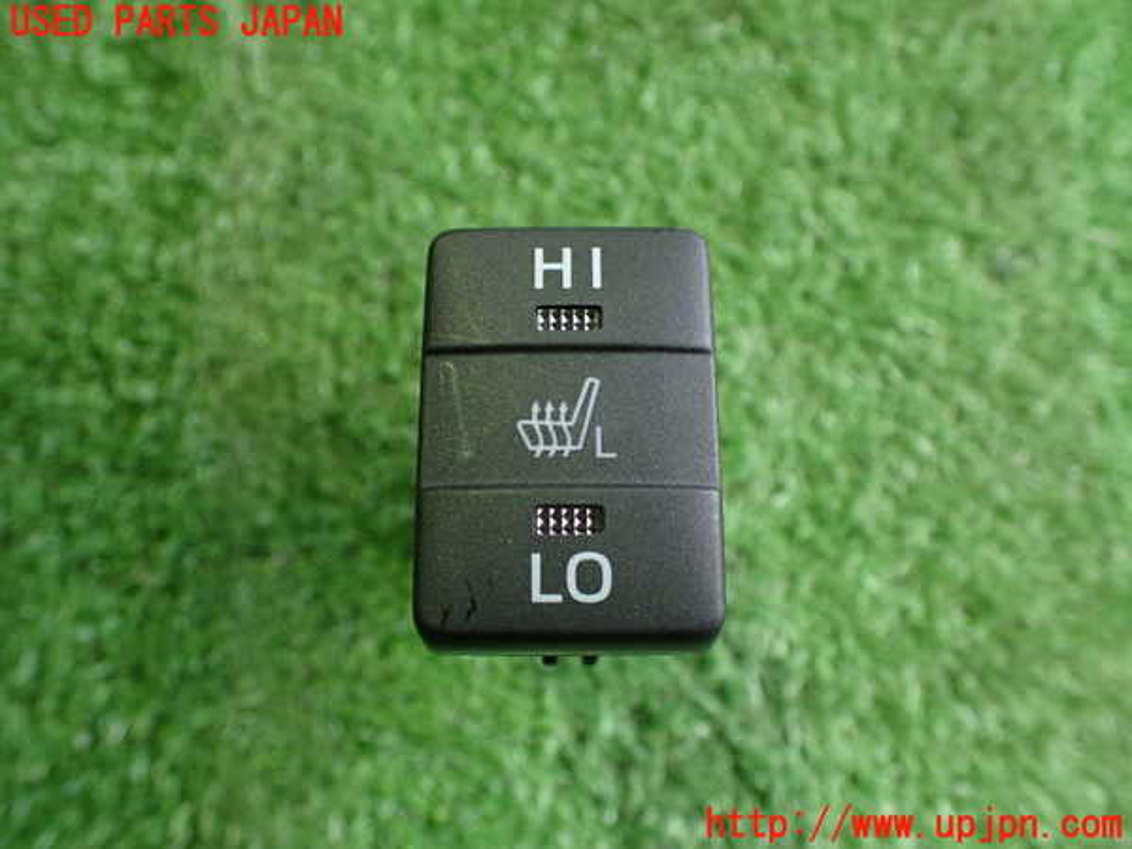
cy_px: 424
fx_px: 981
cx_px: 566
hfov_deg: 60.0
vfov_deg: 46.8
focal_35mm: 30
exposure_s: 1/60
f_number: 2.3
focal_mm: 5.4
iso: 800
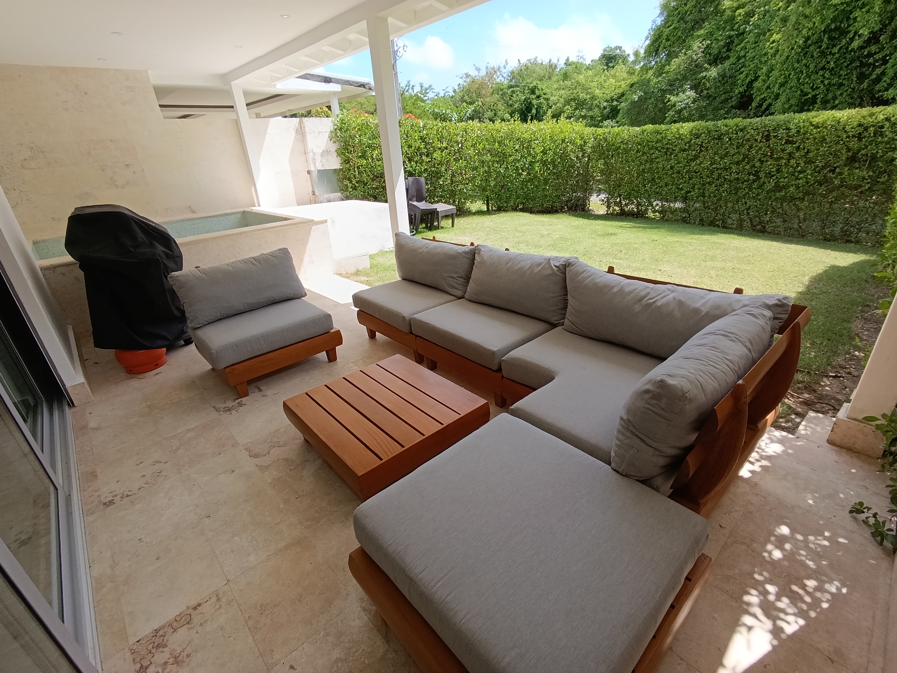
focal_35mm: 16
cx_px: 448
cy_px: 336
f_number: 2.2
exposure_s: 1/273
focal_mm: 1.65
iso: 50
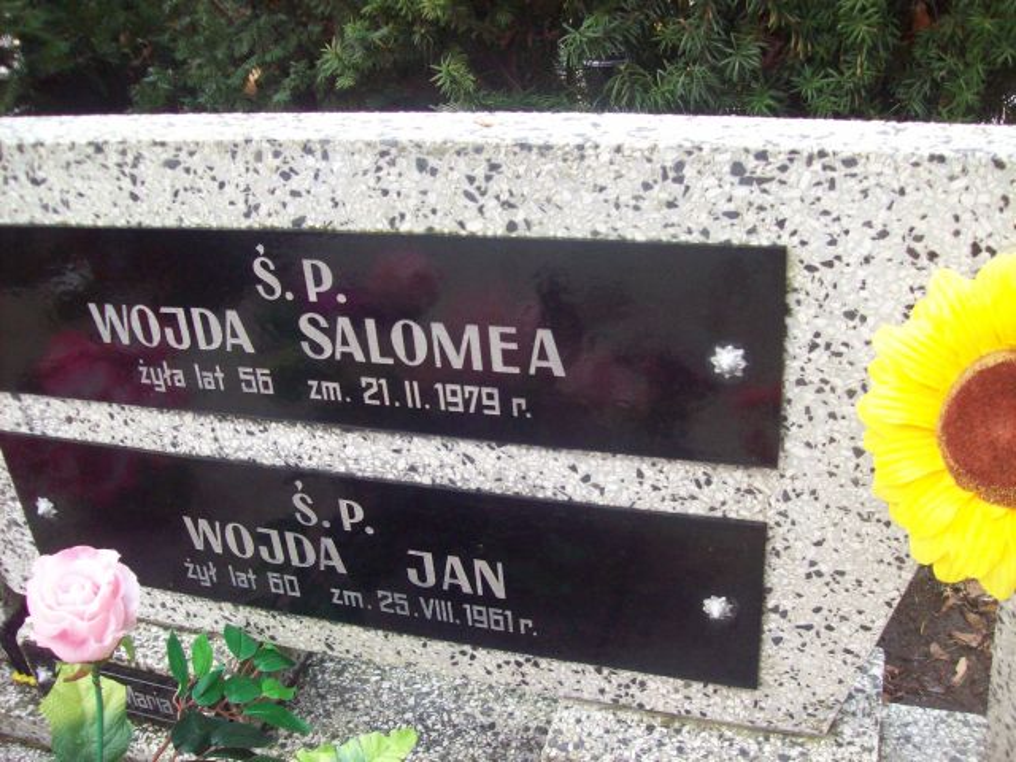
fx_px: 1057
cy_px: 381
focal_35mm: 36
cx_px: 508
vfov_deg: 39.7
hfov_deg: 51.4
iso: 200
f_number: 2.7
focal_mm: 6
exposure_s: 1/130
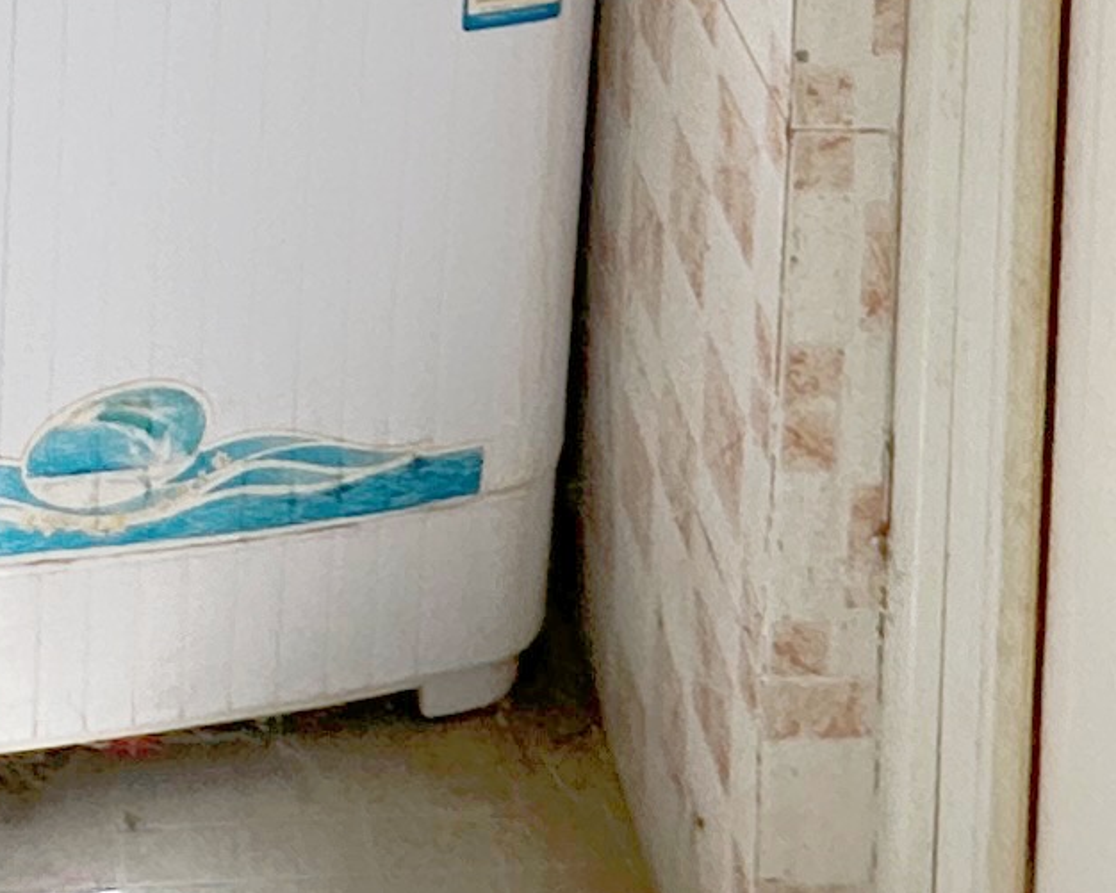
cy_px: -1380
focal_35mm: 88
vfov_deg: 12.6
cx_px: 5
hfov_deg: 21.0
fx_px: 2907
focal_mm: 2.22
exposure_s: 1/254
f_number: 2.2
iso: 40
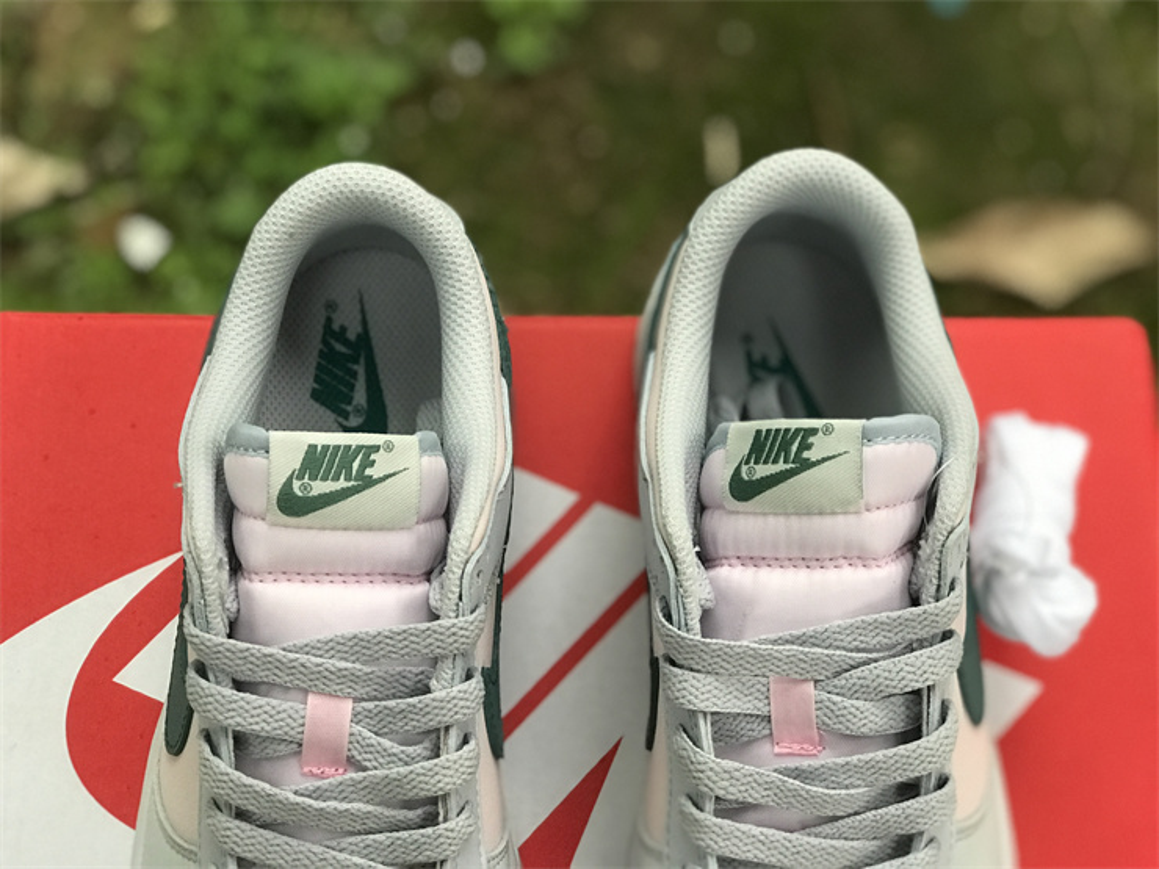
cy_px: 434
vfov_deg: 25.7
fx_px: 1908
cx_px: 580
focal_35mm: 57
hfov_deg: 33.8
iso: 125
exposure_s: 1/50
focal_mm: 6.6
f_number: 2.8
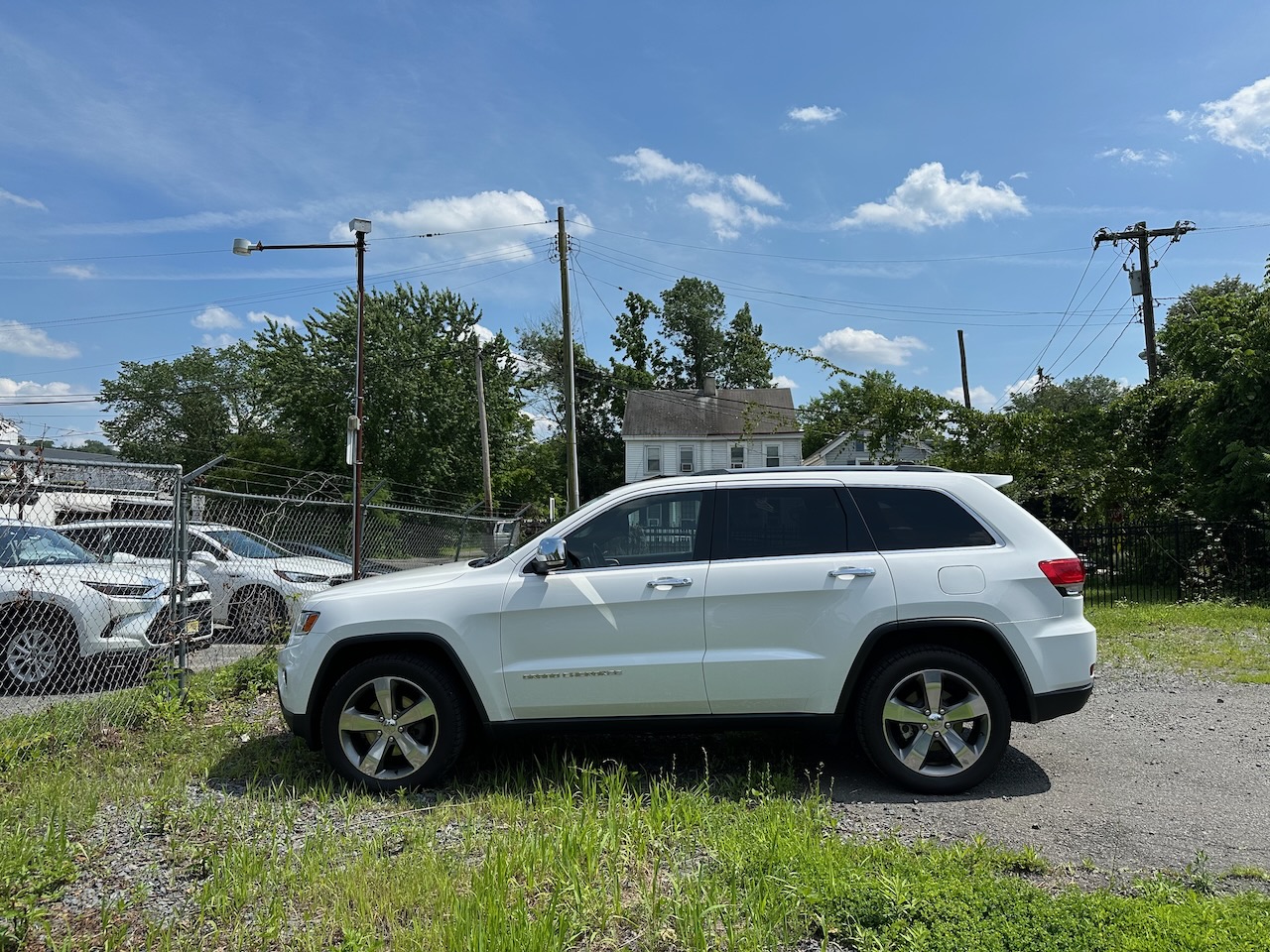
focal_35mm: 24
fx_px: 881
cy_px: 476
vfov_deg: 56.8
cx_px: 635
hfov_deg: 71.6
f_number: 1.78
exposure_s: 1/6623
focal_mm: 6.86
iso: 80
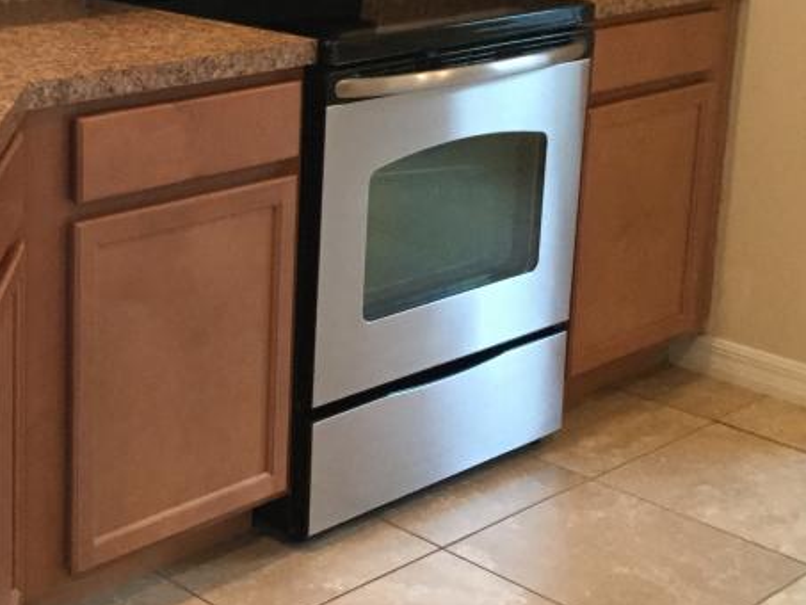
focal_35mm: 70
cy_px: 128
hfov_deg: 27.2
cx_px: 157
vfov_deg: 20.8
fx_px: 1630
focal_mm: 3.3
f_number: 2.4
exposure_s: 1/30
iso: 160
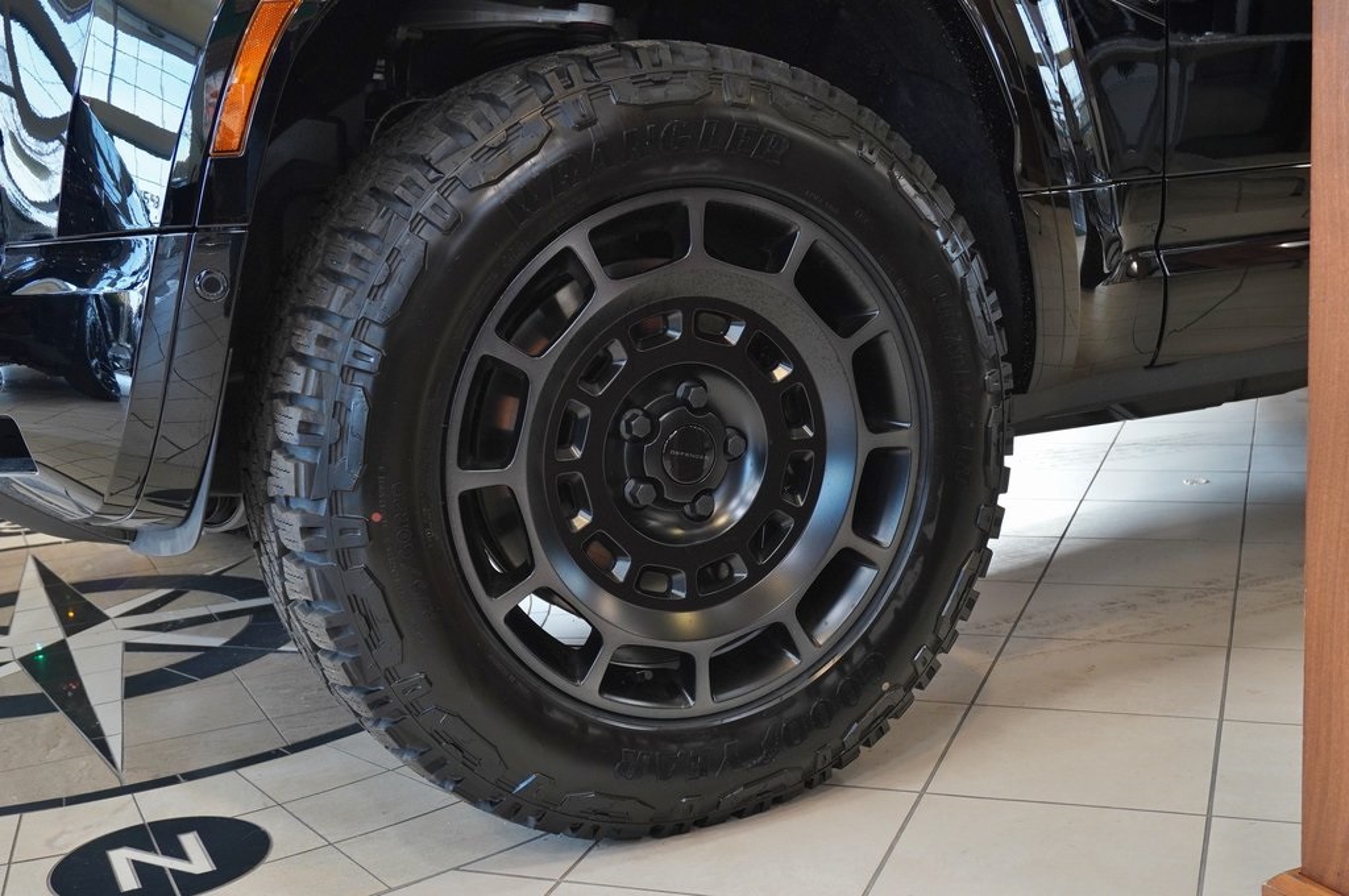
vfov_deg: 32.9
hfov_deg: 48.0
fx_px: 1516
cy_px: 448
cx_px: 674
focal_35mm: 40
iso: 800
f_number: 5.6
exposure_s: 1/30
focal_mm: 27
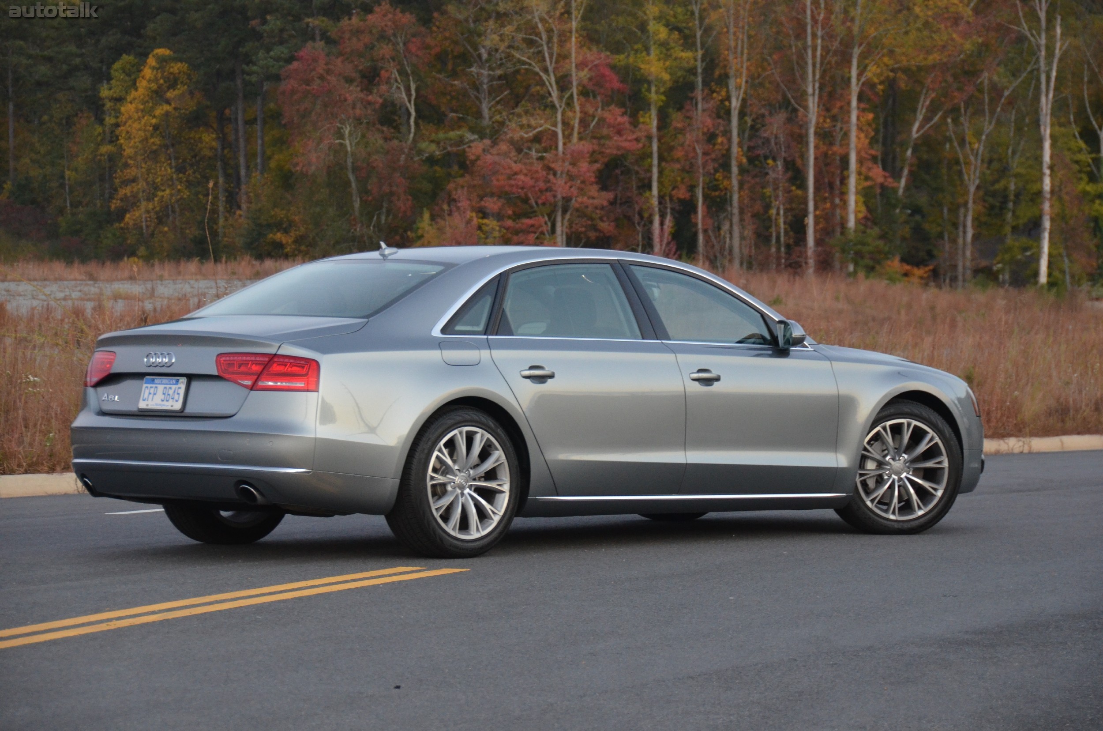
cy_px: 366
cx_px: 552
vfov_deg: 11.1
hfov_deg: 16.7
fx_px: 3761
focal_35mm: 123
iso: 1600
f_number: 5
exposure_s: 1/40
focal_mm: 82
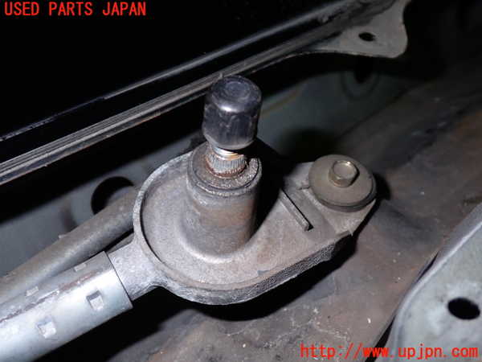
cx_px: 241
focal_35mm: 36
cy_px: 181
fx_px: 501
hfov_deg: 51.4
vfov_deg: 39.7
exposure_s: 1/40
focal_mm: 6.37
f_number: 7.1
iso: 200
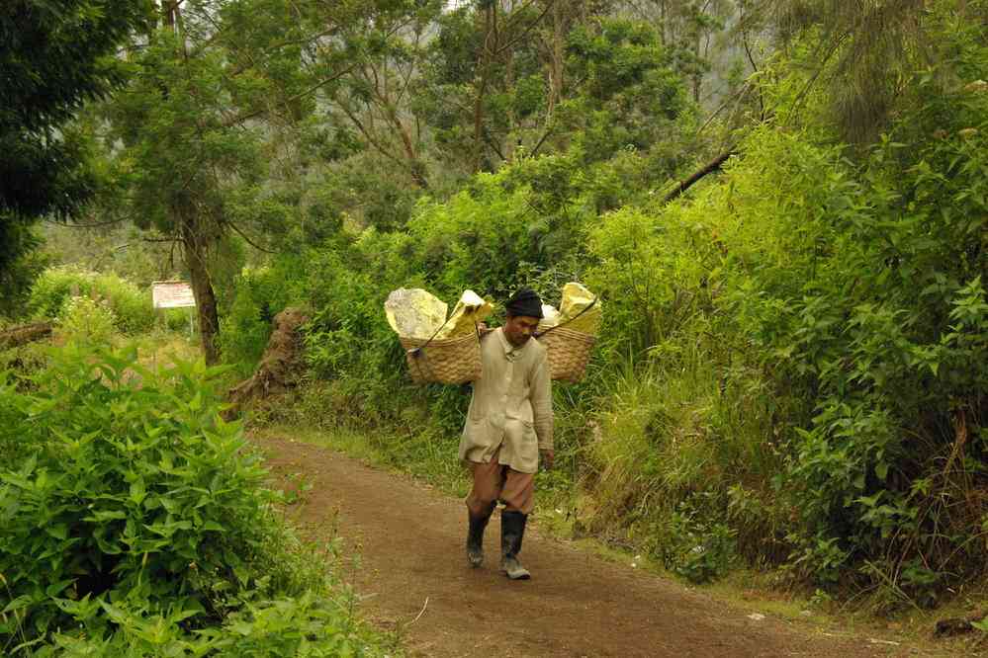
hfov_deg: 34.5
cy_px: 329
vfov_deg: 23.4
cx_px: 494
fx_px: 1592
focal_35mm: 58
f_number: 9.5
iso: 1600
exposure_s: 1/350
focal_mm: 38.6
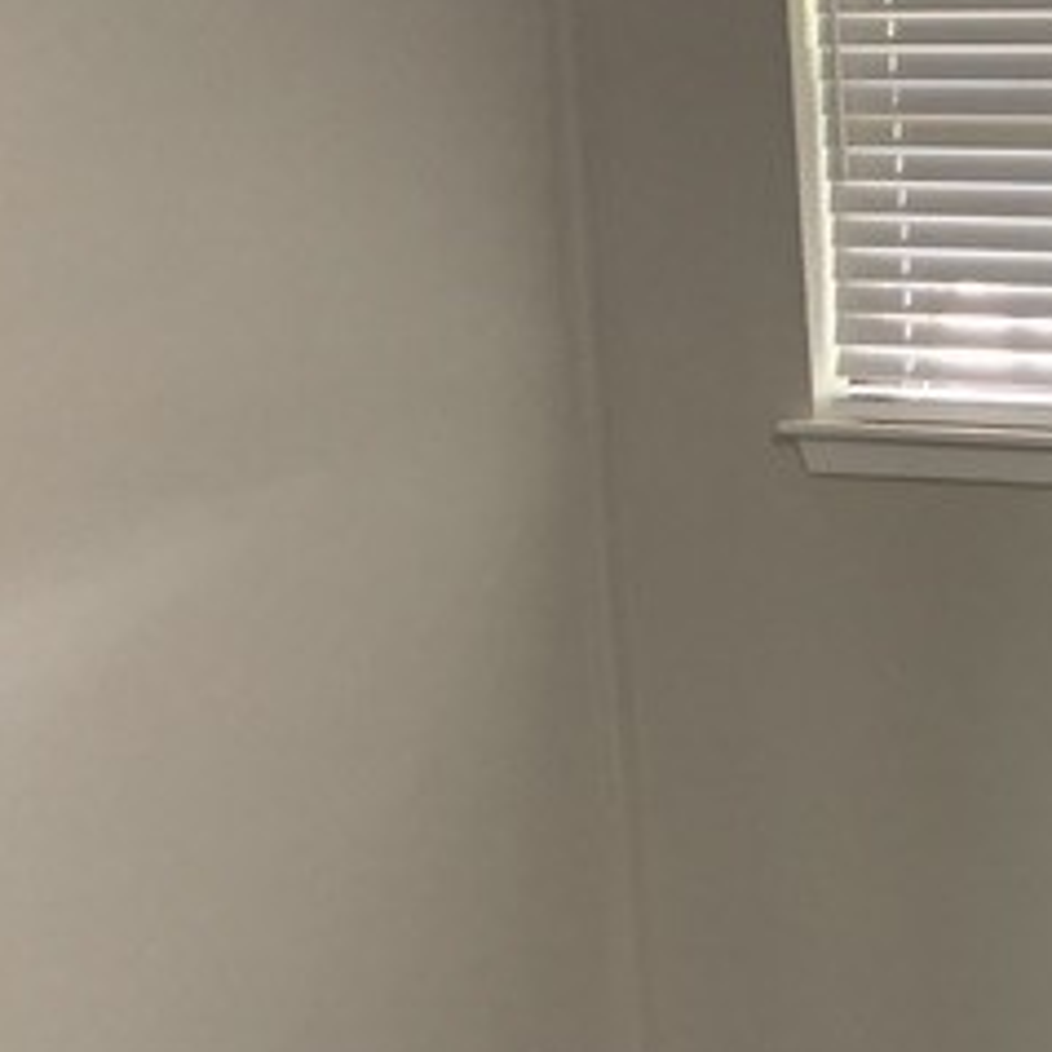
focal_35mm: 99
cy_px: 866
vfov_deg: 17.4
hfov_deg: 15.1
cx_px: 1932
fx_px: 3404
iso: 320
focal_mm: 4.25
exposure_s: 1/40
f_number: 1.8
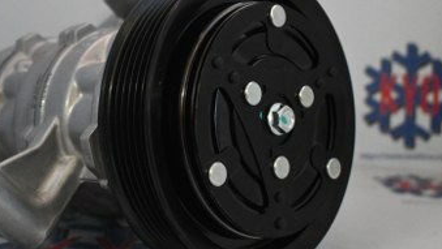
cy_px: 94
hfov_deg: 32.5
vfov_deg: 18.8
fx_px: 750
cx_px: 133
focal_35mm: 64
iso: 4500
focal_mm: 23
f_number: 4.2
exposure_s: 1/60
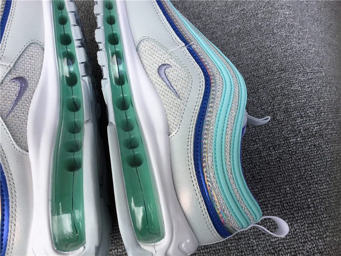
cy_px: 128
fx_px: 305
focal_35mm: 31
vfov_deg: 45.4
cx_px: 170
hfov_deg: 58.4
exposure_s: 1/241
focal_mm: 3.3
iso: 25
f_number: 2.4
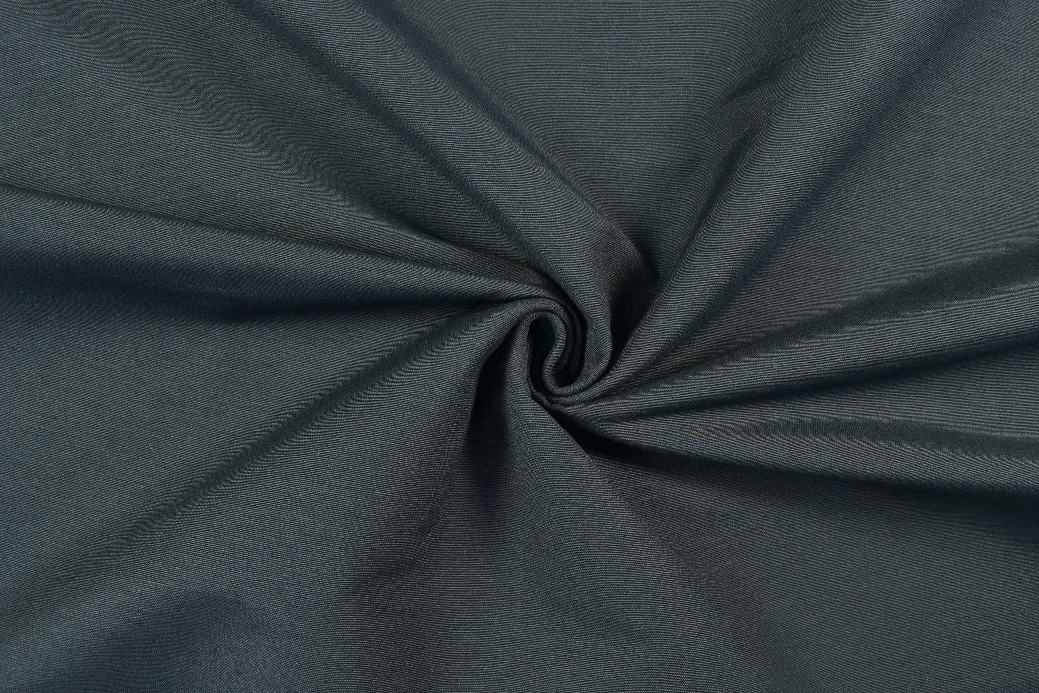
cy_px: 346
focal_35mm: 27
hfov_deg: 67.4
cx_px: 520
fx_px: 779
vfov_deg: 47.9
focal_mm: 18
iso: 100
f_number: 9
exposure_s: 1/5
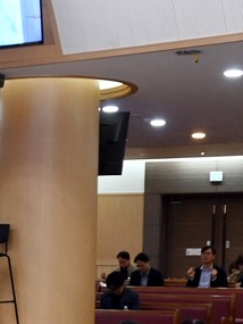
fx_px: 1179
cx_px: -98
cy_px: 378
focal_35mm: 126
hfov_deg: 11.4
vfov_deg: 15.1
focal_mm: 19.5
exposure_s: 1/60
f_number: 5.6
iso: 1000
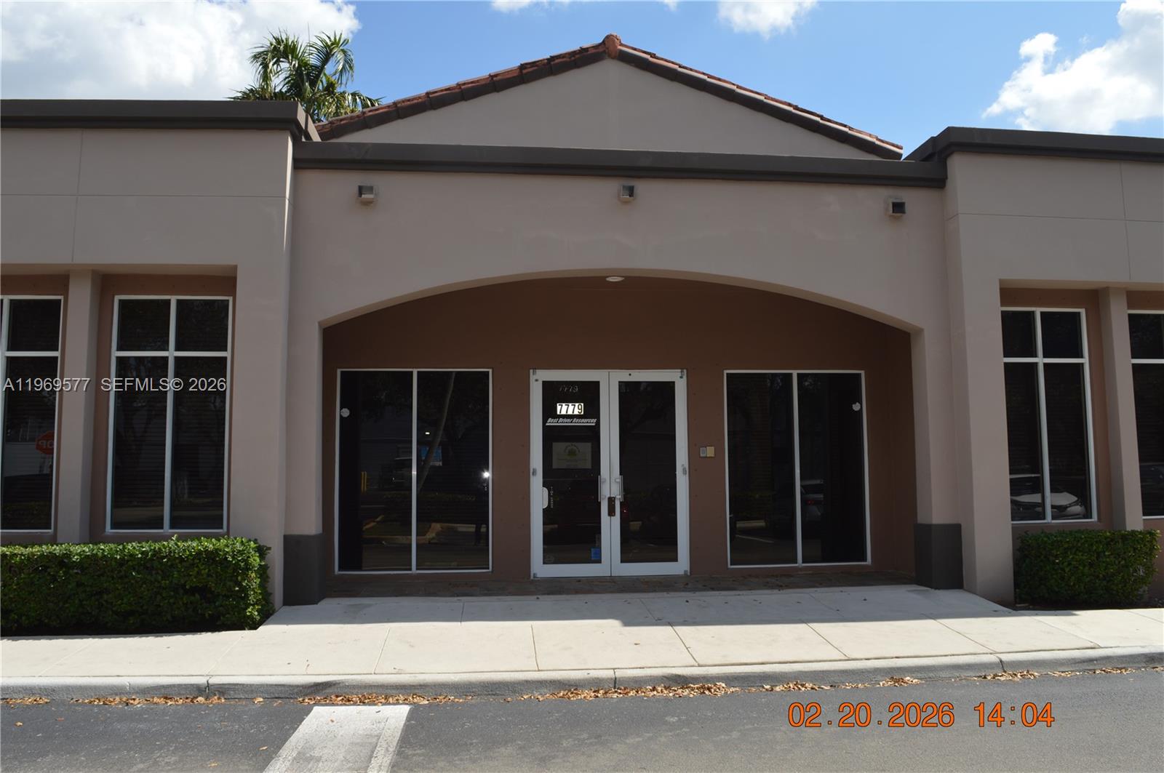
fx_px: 872
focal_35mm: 27
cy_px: 386
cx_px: 582
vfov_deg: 47.8
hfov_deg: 67.4
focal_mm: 18
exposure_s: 1/200
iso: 100
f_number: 10
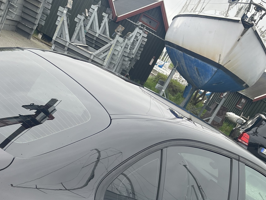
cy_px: 217
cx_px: 91
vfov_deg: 22.4
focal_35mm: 62
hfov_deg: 31.0
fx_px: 476
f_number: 1.6
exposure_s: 1/155
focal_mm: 5.1
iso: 40
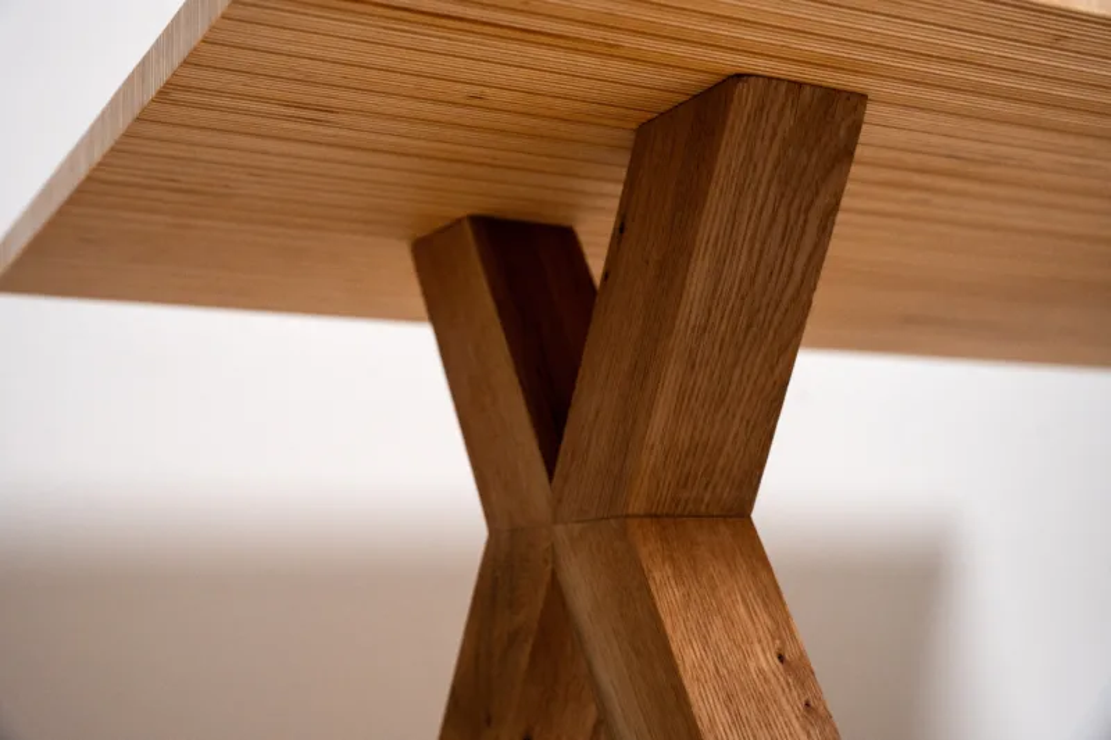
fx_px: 1564
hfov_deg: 39.1
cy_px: 370
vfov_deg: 26.6
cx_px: 556
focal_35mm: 51
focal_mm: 50.7
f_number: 6.3
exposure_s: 1/100
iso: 2500
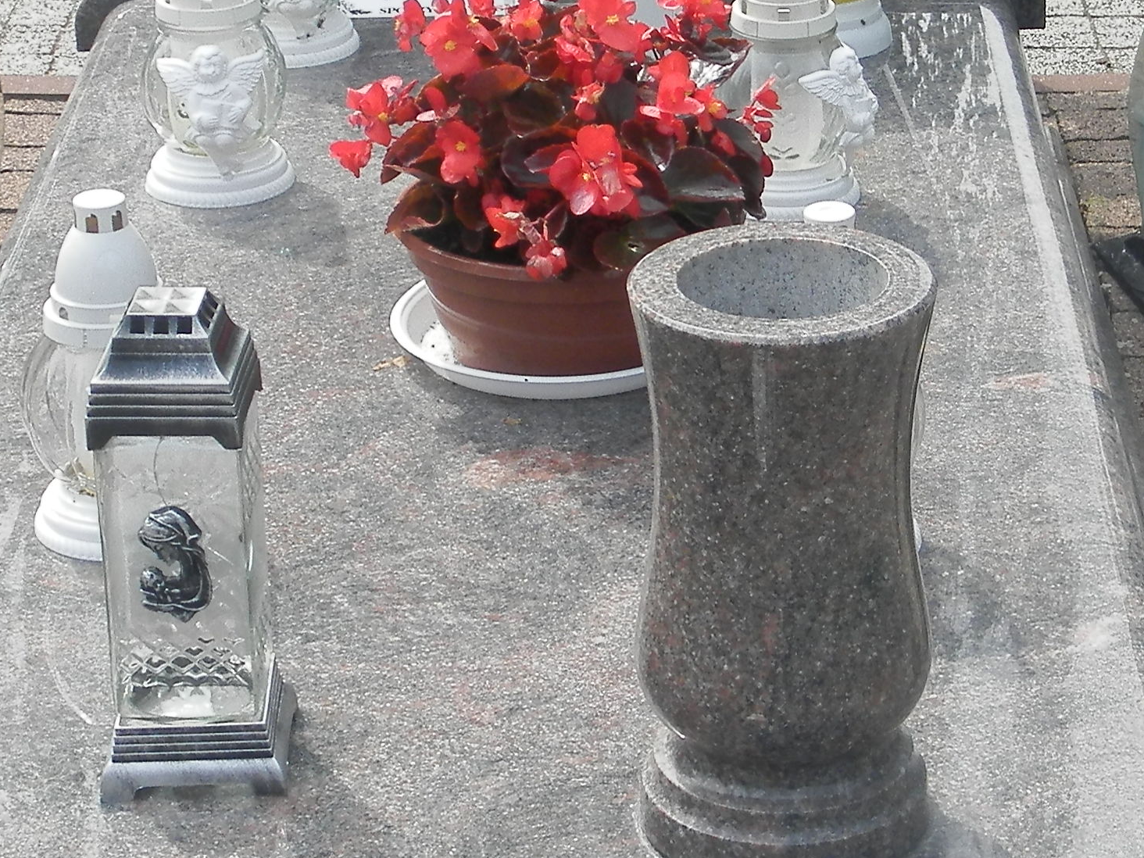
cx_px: 846
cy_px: 417
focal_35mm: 107
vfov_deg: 13.8
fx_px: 3536
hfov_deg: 18.3
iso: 80
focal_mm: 6.1
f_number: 3.3
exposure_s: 1/320
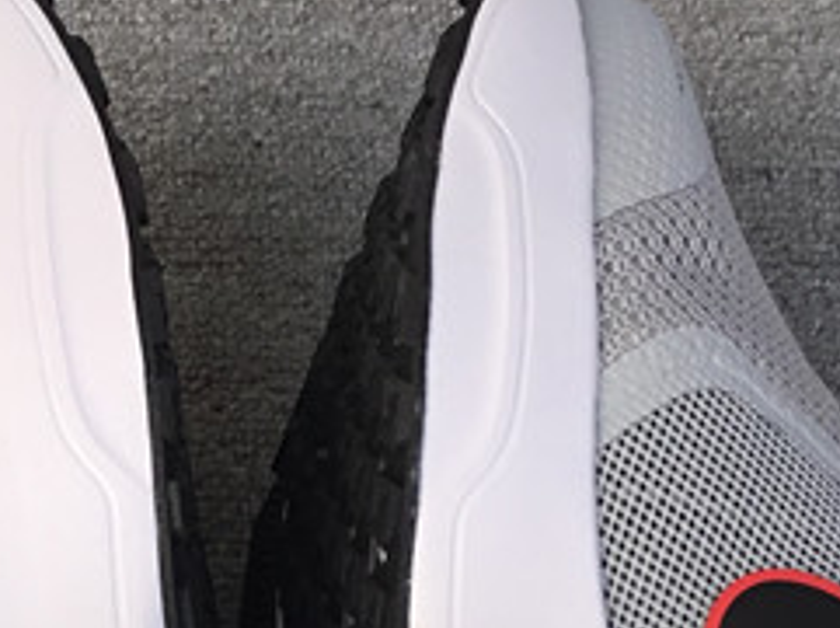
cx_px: 268
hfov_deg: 17.0
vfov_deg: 12.3
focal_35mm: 116
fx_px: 2811
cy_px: 836
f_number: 2.4
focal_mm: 3.3
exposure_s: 1/240
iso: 25
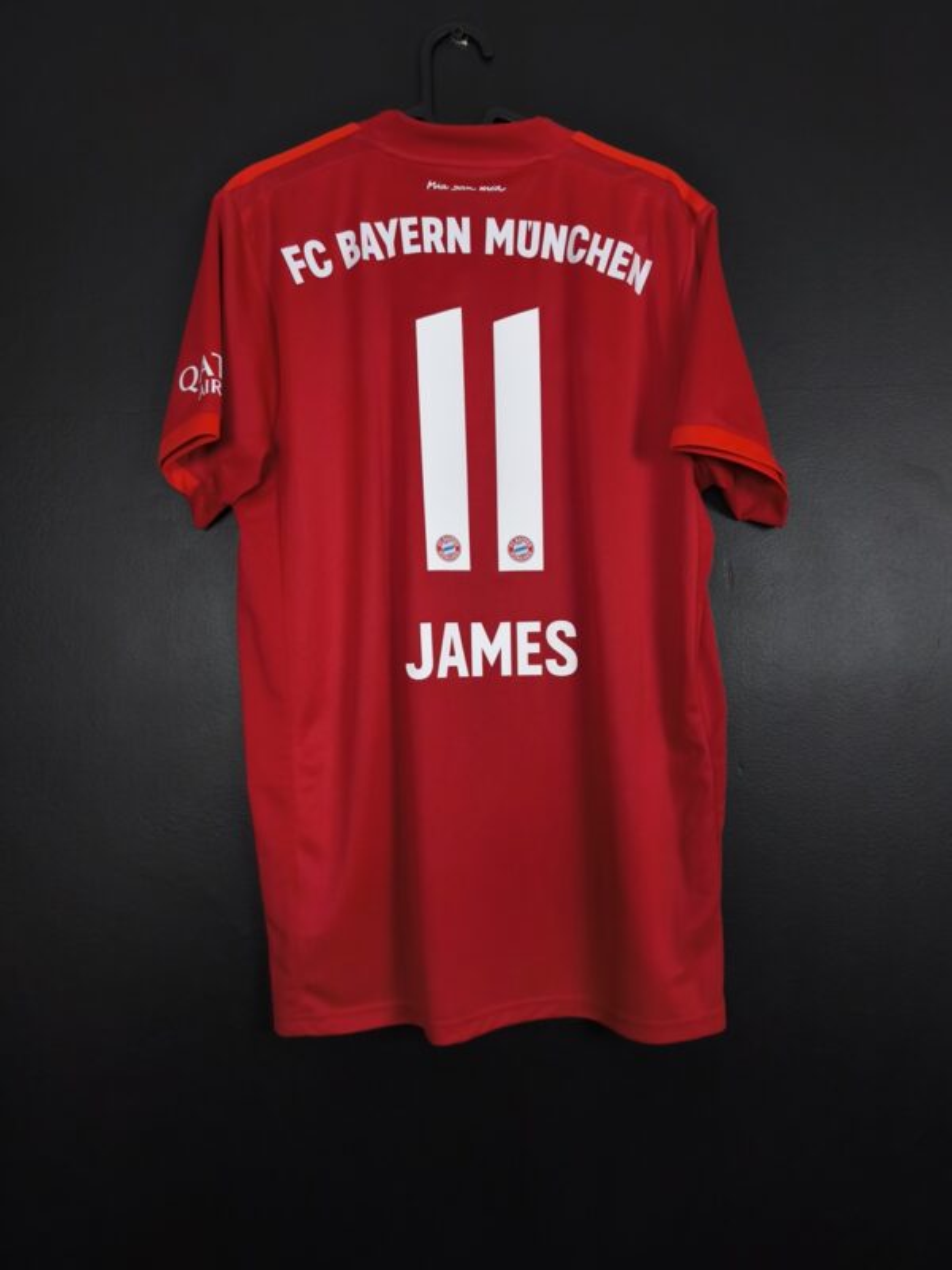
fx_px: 843
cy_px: 635
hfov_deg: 58.9
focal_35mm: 23
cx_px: 476
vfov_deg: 73.9
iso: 400
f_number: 1.6
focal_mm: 6.57
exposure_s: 1/125
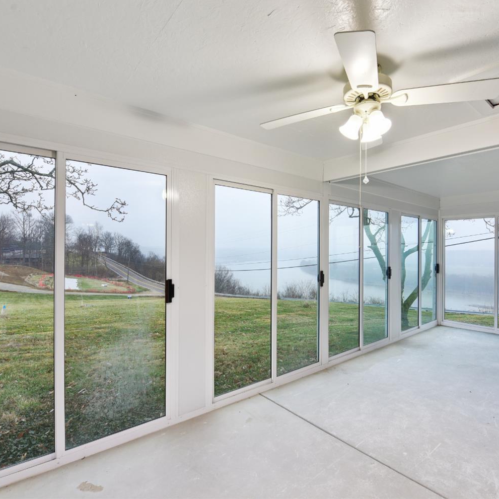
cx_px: 266
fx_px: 294
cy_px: 248
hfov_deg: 80.6
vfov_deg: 80.7
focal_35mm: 18
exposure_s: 1/25
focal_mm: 14
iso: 400
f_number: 8
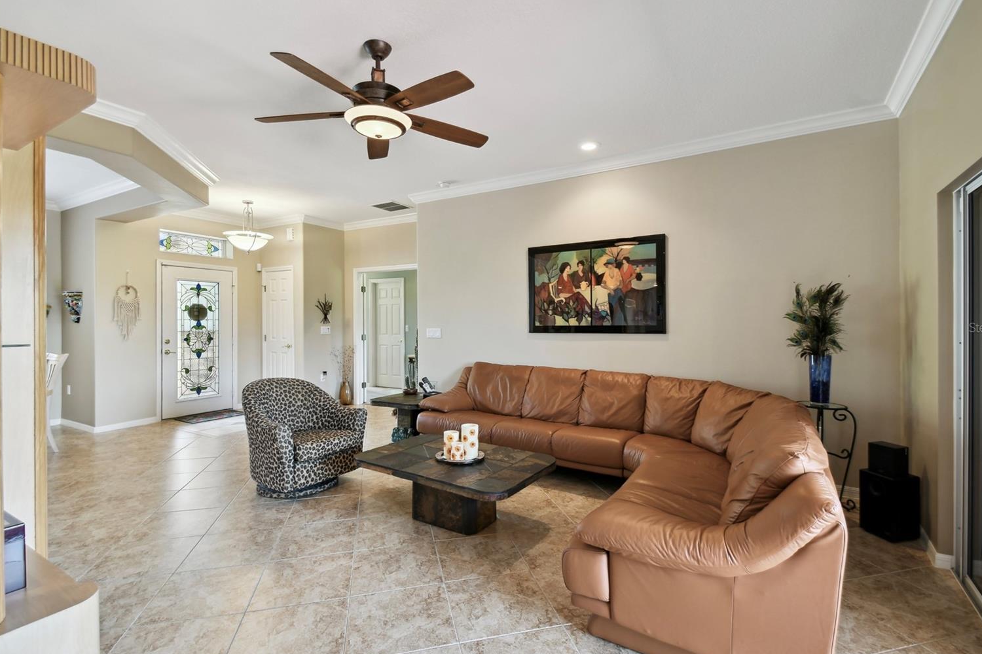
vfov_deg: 73.7
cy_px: 327
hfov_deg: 96.7
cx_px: 503
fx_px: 436
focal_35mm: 16
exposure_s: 1/3.33
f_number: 7.1
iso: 100
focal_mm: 10
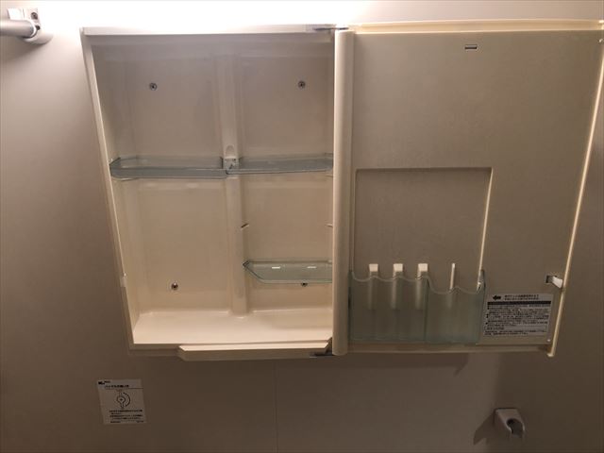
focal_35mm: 28
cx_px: 302
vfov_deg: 49.7
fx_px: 489
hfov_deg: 63.4
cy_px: 226
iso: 40
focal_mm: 3.99
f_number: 1.8
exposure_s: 1/20
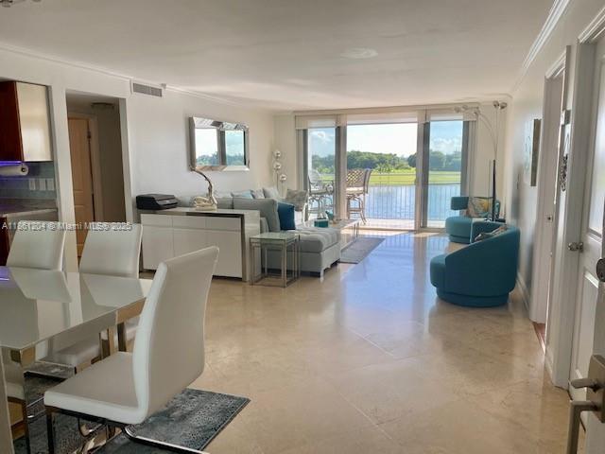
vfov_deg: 53.1
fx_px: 454
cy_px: 227
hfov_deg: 67.3
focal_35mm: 26
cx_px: 302
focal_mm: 4.25
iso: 32
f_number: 1.8
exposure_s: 1/475
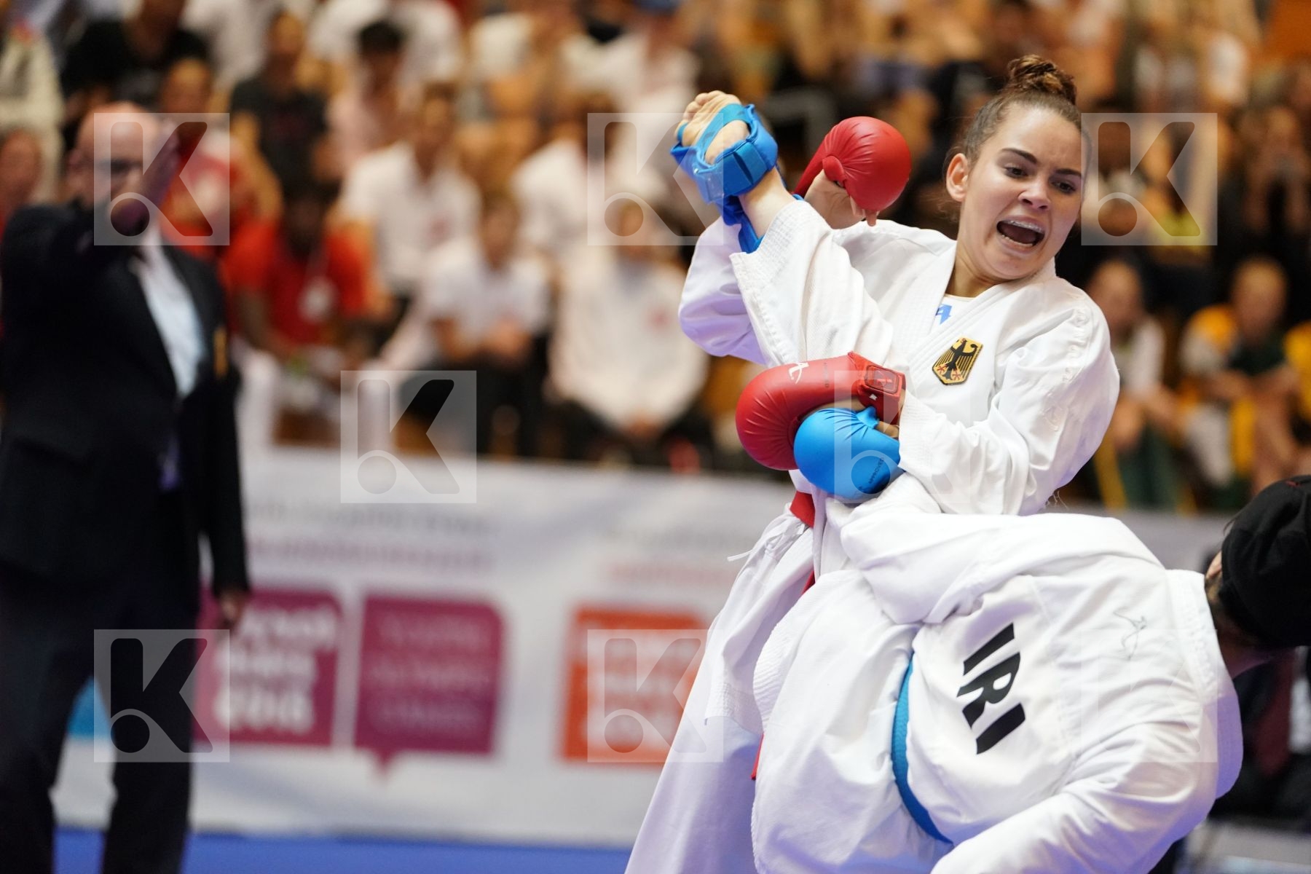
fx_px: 6227
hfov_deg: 12.0
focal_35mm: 171
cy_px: 437
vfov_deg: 8.0
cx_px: 656
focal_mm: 171
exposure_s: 1/800
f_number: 2.8
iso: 5000
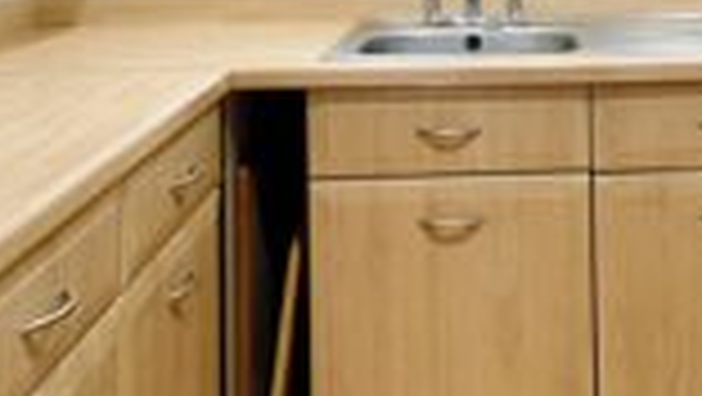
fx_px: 1080
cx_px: 554
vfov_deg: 19.1
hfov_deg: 35.0
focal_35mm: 58
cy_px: -135
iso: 800
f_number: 4
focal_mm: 10
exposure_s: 1/34
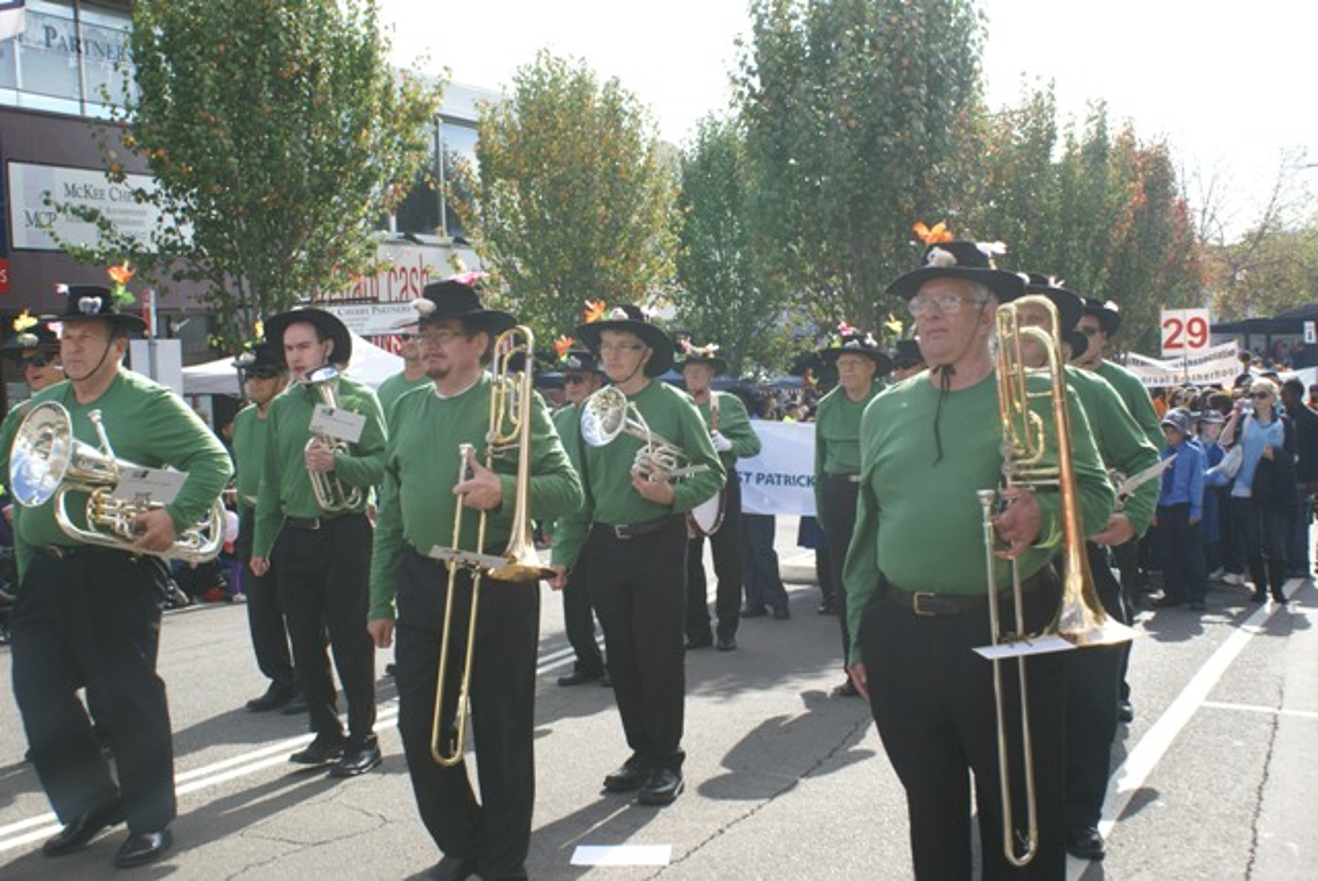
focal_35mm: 42
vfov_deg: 32.0
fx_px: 1539
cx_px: 659
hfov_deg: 46.4
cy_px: 440
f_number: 8
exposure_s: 1/100
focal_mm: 28
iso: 100
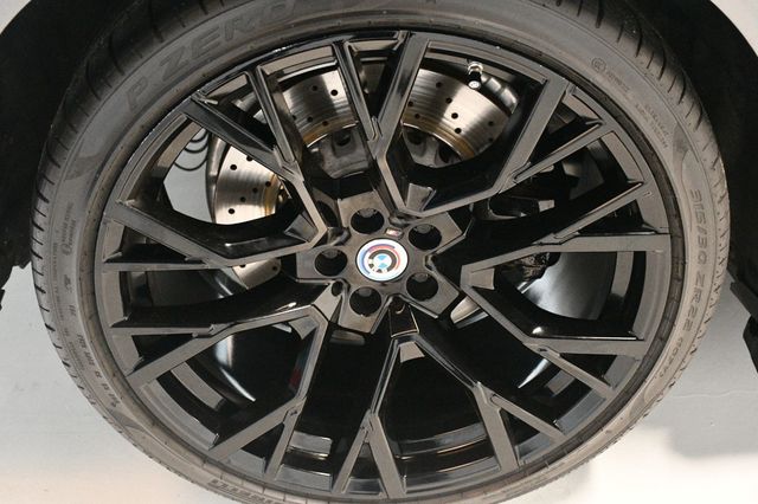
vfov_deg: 26.0
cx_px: 379
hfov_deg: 38.2
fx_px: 1094
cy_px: 252
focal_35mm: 52
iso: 6400
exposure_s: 1/60
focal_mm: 35
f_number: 4.2
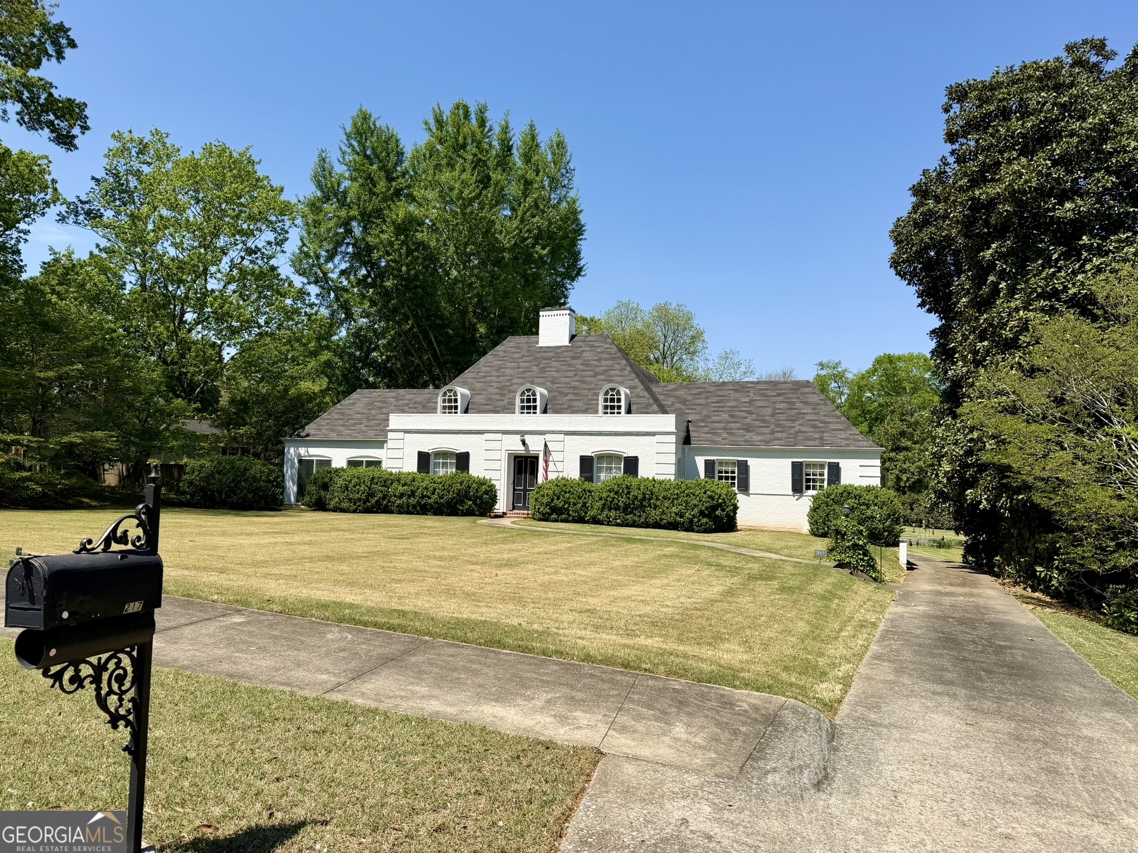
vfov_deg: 56.8
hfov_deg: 71.6
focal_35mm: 24
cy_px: 426
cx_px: 569
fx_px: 789
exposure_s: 1/4167
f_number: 1.78
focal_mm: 6.76
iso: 80
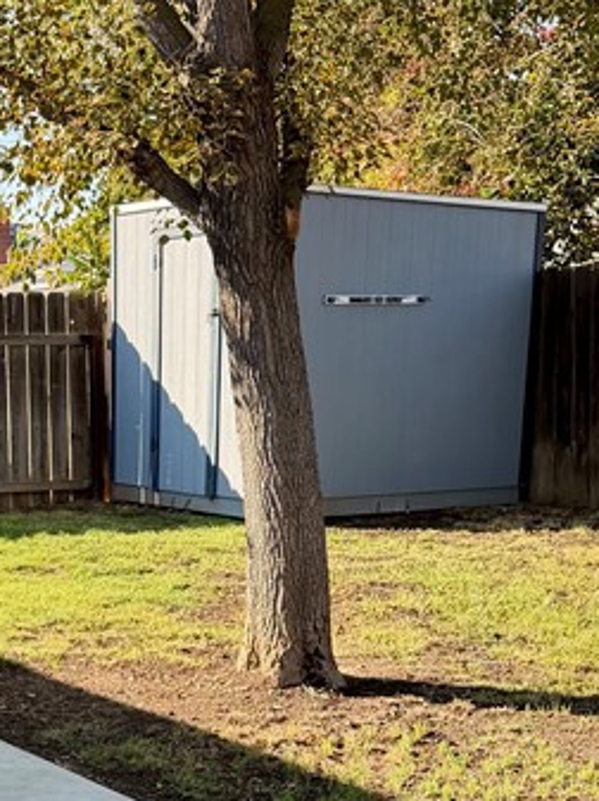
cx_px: 52
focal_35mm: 73
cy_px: 811
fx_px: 1687
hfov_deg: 19.7
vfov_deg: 25.3
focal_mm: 6.76
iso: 100
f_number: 1.78
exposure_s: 1/1139
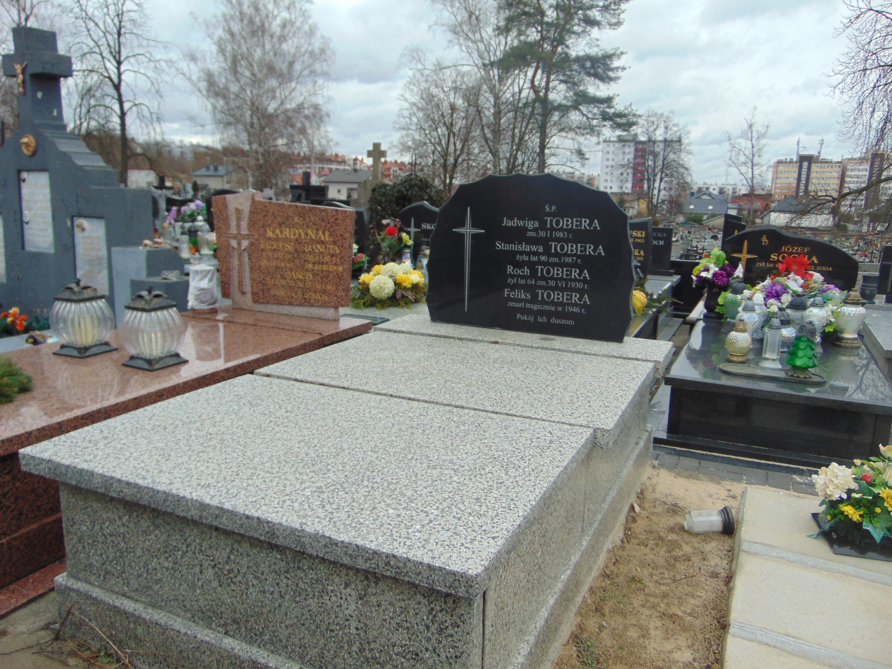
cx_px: 446
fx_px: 644
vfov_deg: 54.9
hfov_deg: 69.4
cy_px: 334
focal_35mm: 25
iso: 80
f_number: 3
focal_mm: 4.5
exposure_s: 1/320
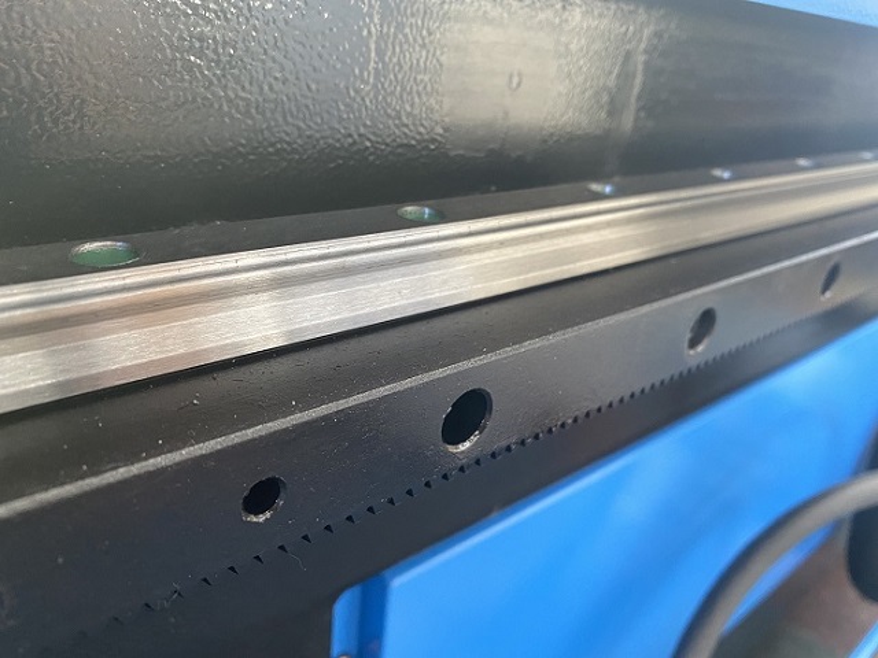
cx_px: 439
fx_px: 659
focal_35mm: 26
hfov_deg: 67.3
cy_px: 329
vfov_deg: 53.1
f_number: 1.8
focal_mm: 4.25
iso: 320
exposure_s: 1/60
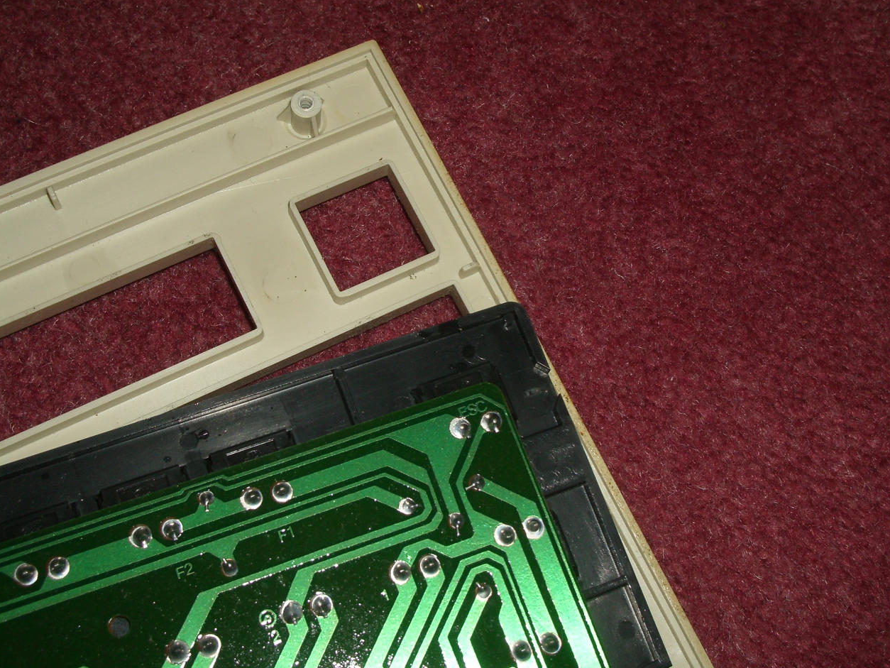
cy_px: 339
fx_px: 1286
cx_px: 450
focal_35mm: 50
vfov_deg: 29.1
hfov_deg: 38.2
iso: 80
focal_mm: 8.2
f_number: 5
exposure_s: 1/60
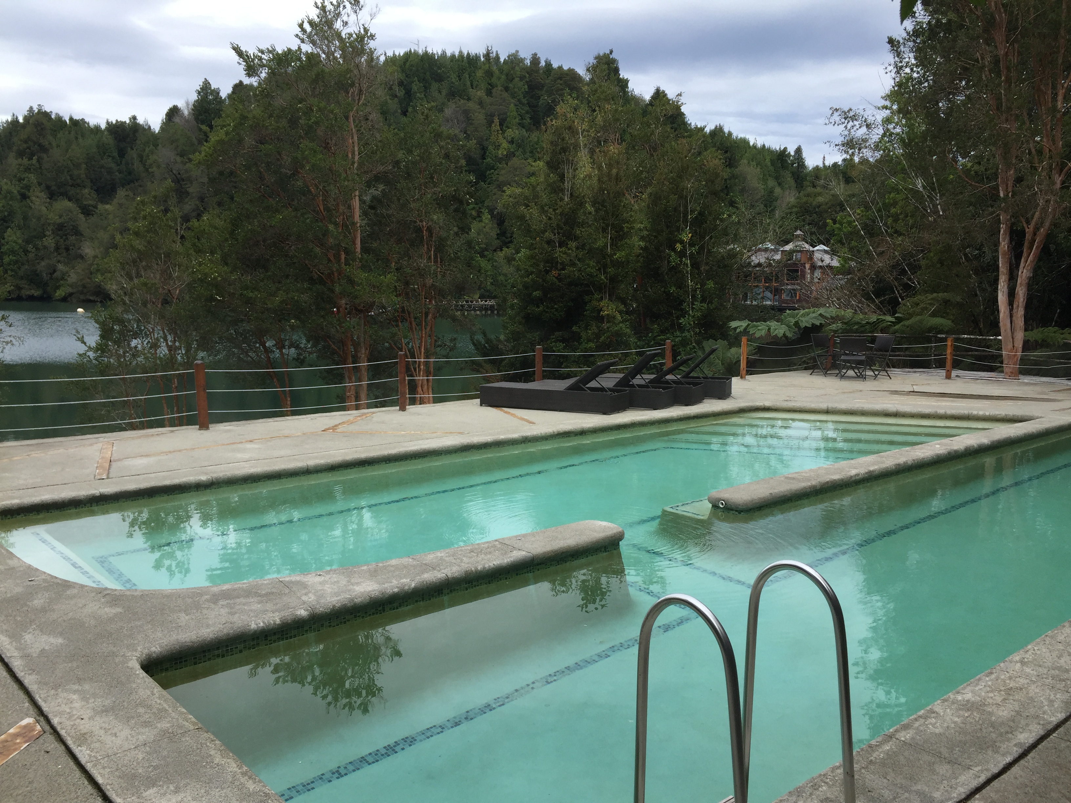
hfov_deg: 61.7
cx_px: 536
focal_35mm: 29
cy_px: 402
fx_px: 897
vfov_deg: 48.2
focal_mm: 4.15
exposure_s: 1/898
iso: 32
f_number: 2.2
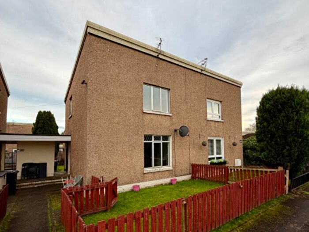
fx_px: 125
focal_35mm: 14
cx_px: 154
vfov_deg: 85.7
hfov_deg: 102.1
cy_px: 116
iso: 40
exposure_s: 1/220
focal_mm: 2.22
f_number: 2.2
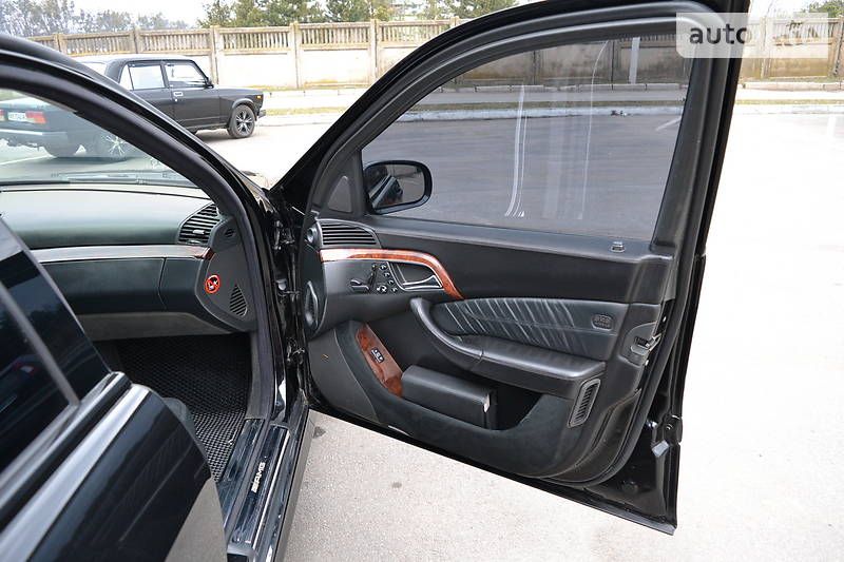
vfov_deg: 47.9
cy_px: 281
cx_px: 422
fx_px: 633
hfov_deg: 67.4
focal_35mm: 27
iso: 800
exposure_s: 1/160
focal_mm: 18
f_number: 4.5
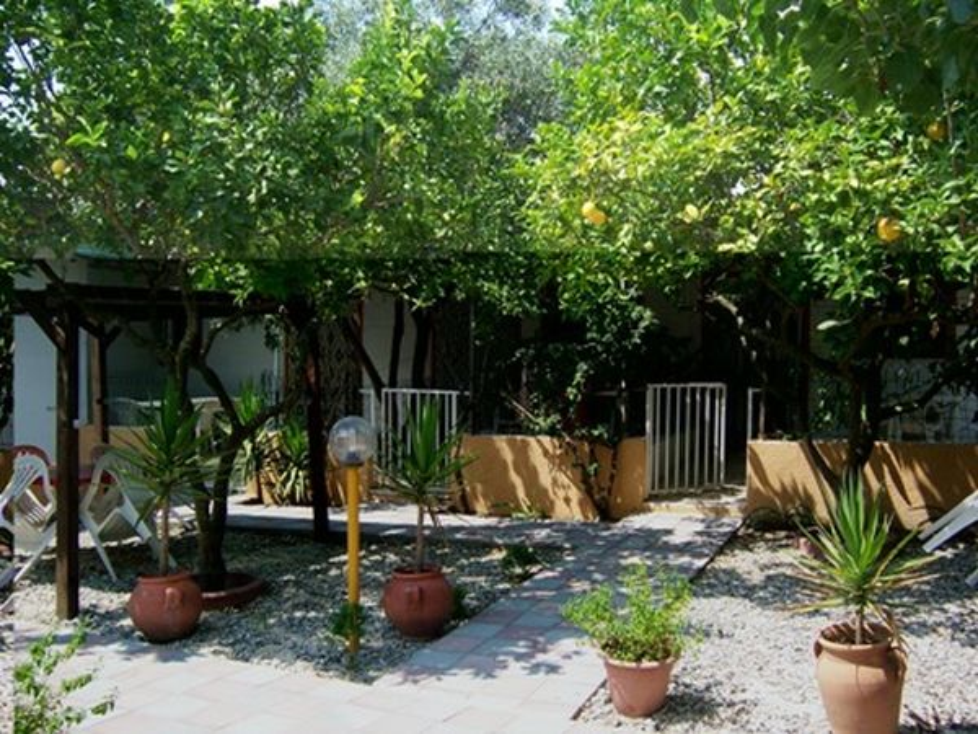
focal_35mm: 33
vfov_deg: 42.9
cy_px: 367
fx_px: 932
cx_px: 489
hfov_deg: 55.4
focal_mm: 5.5
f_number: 3.4
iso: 80
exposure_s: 1/350
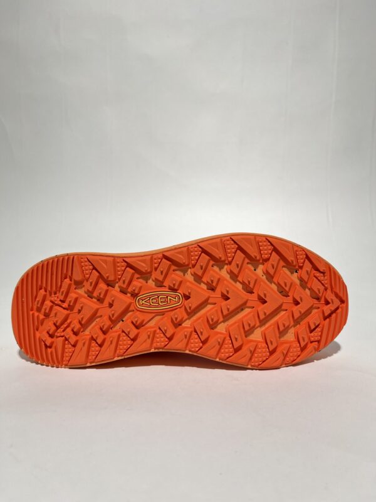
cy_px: 251
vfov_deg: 67.3
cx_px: 188
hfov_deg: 53.1
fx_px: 377
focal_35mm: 26
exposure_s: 1/242
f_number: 1.6
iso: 50
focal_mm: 5.1
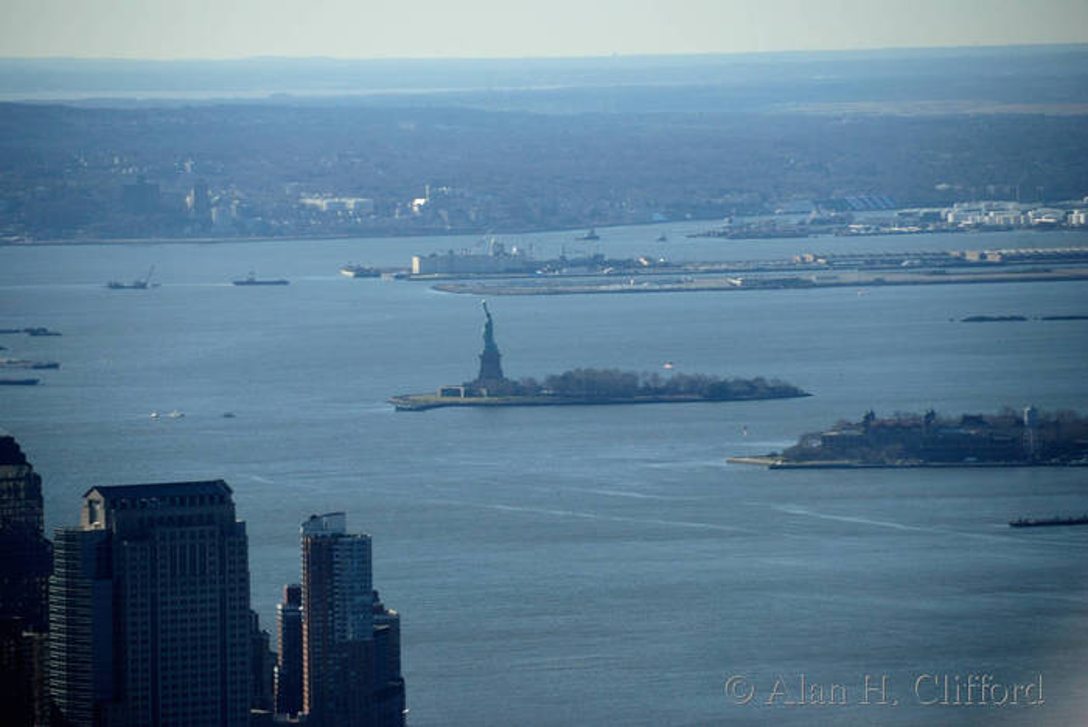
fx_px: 9074
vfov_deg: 4.6
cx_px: 544
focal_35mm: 300
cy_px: 364
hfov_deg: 6.9
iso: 250
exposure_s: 1/400
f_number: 5.6
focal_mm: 200
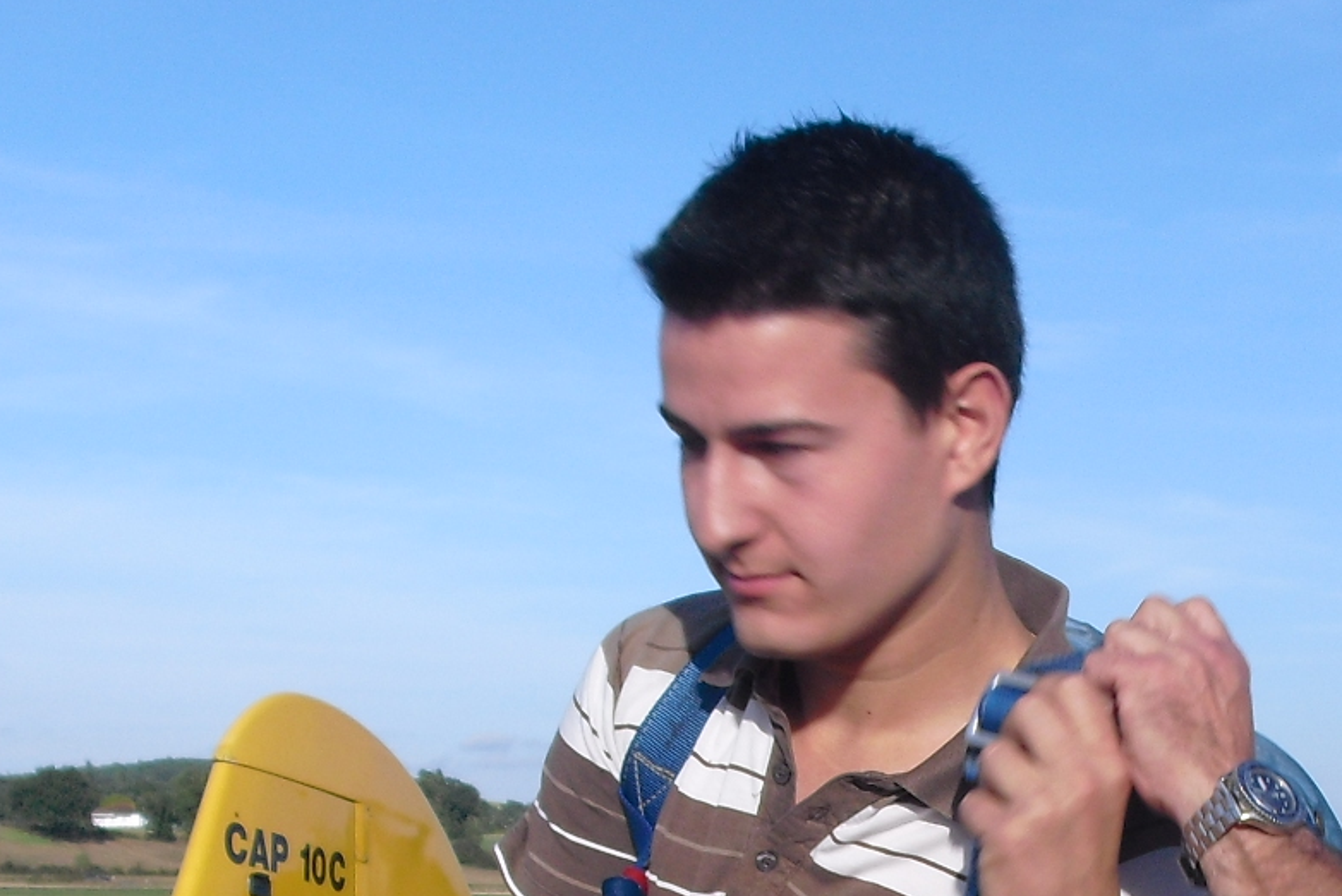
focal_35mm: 98
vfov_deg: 13.6
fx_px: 3654
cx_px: 1076
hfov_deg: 20.6
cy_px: 1028
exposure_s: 1/125
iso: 64
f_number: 7.8
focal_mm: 6.3
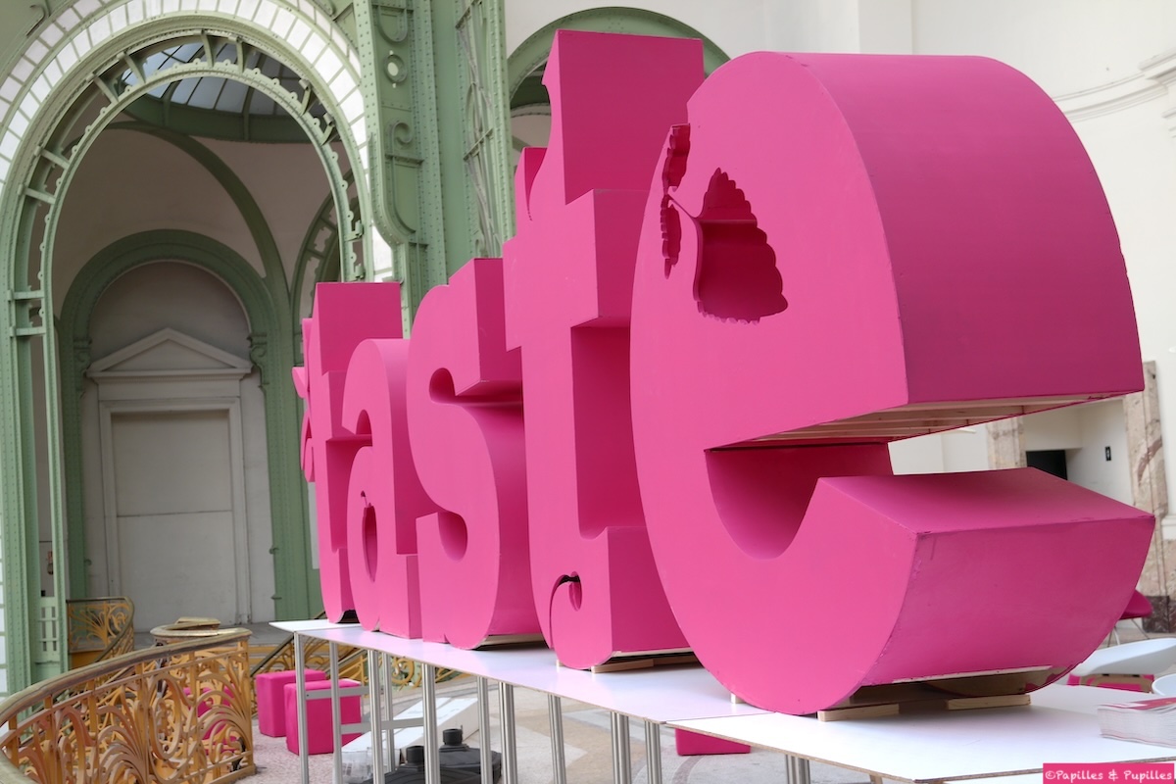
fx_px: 1307
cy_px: 392
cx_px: 588
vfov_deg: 33.4
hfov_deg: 48.5
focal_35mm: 40
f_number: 4
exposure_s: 1/100
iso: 100
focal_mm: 26
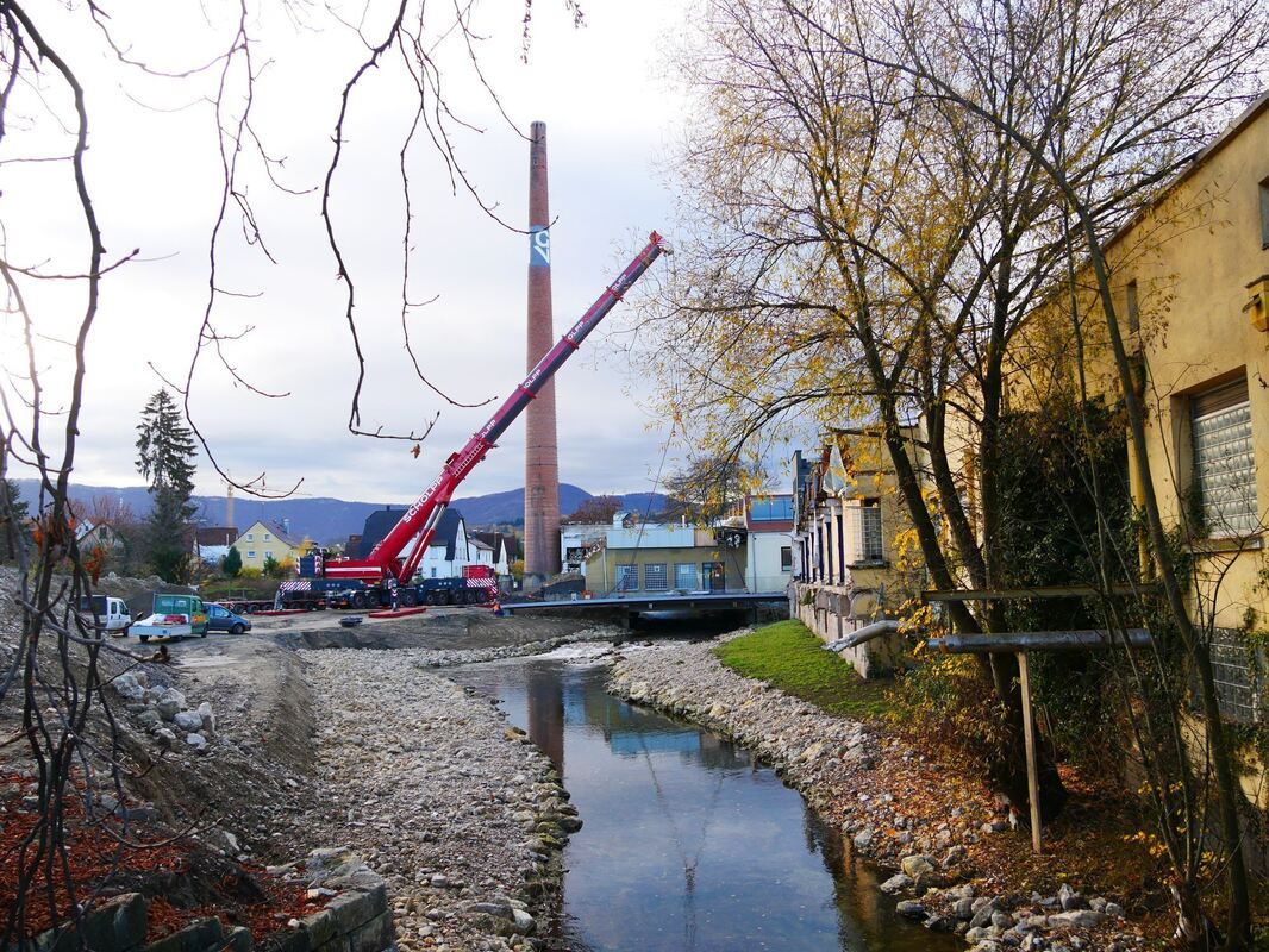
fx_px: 1027
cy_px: 476
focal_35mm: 28
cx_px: 634
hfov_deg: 63.4
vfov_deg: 49.8
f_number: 4.5
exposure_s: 1/160
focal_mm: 14
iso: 200
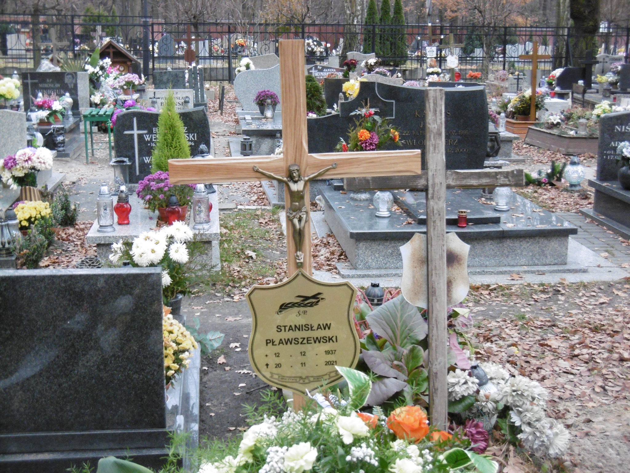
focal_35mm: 59
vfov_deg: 24.8
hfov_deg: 32.7
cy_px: 236
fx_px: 1074
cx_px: 315
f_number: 4.2
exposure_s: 1/40
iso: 400
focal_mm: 10.5
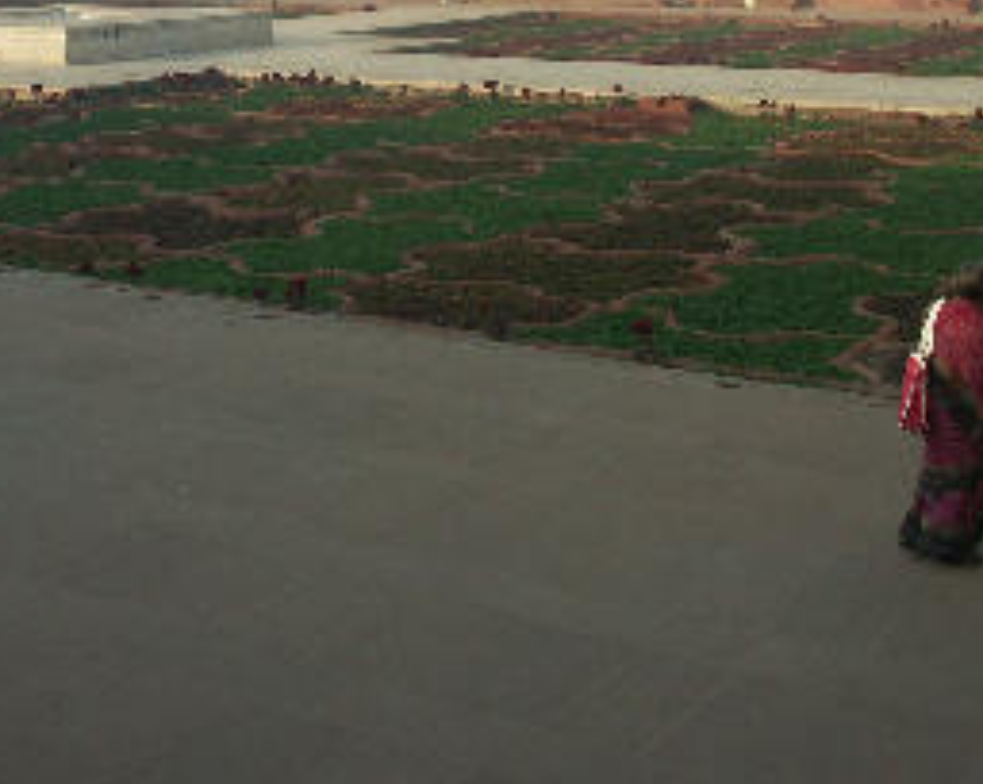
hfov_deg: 32.9
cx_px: 386
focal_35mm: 57
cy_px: 111
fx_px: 1656
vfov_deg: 25.9
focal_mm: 7.21
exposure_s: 1/400
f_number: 6.3
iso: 100
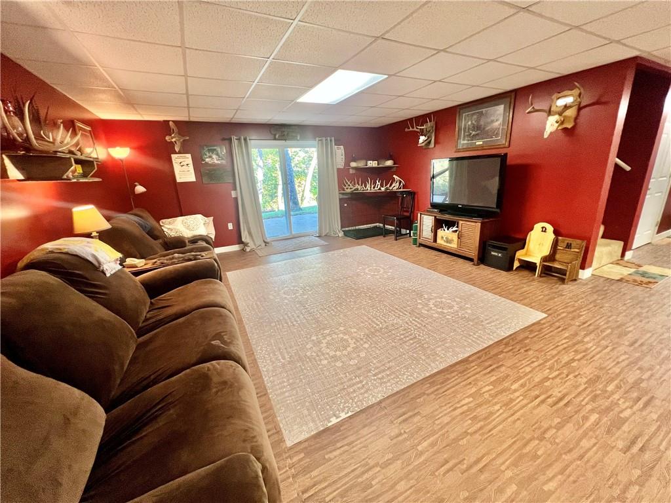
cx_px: 336
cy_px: 252
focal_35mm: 13
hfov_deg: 106.2
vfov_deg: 89.9
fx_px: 252
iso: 250
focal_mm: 1.57
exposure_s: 1/60
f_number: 1.8
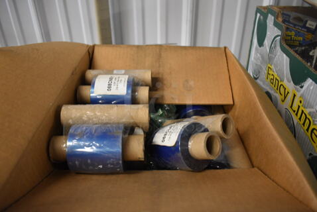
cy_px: 106
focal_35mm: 27
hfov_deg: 67.3
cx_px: 158
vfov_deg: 48.1
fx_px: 238
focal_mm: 18
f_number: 3.5
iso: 2200
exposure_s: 1/125
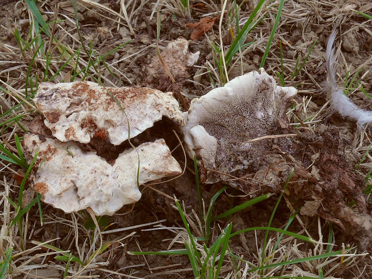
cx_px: 186
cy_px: 140
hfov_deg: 34.4
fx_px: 601
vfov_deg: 26.1
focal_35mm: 56
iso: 100
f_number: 11
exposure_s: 8
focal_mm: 11.8
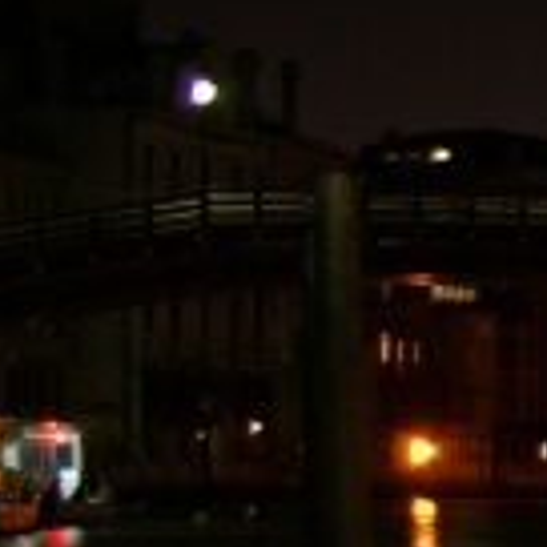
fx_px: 3955
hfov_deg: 6.9
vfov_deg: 7.9
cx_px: 1826
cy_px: 428
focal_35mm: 221
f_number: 4
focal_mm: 23
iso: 200
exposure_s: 2
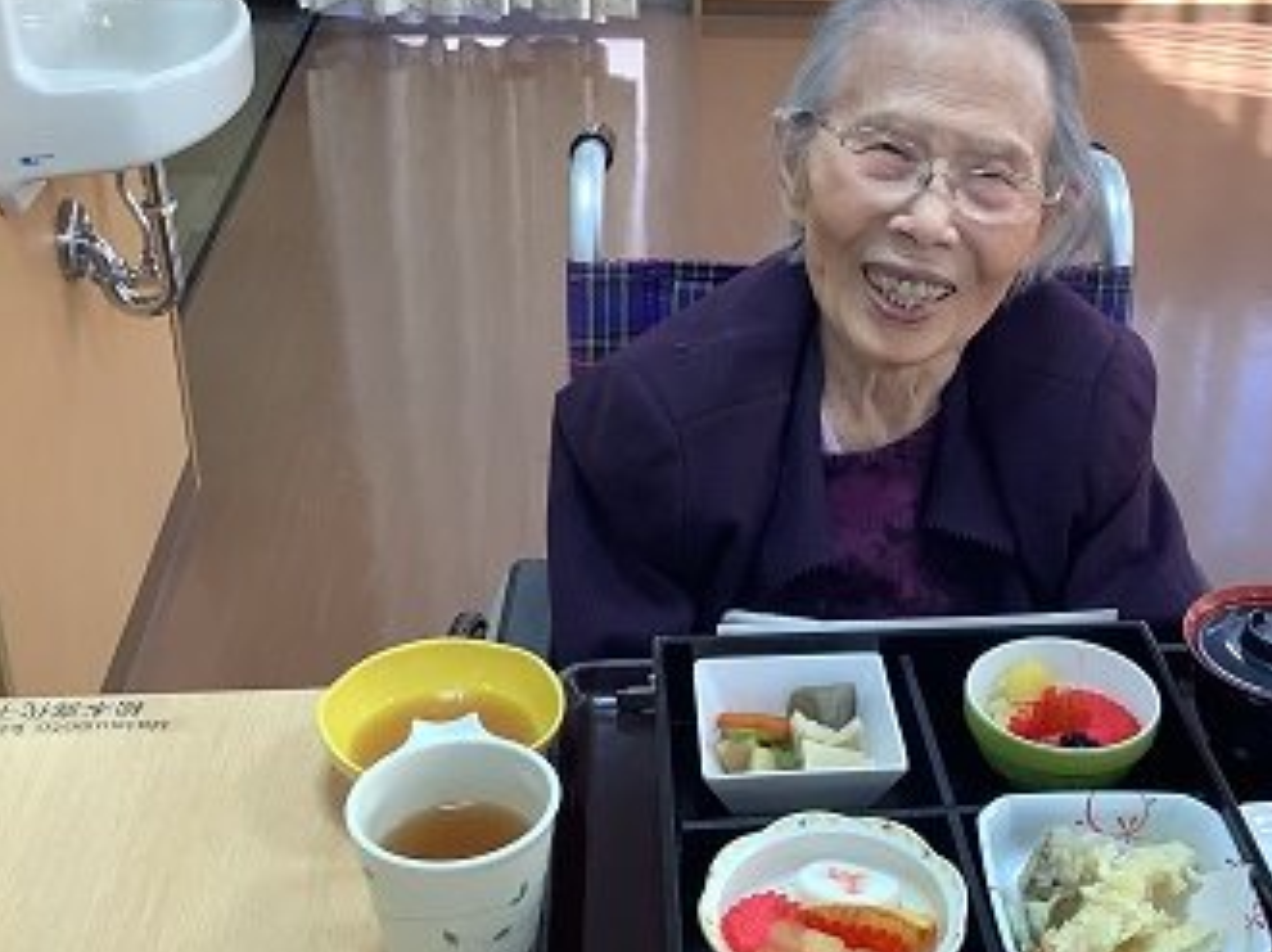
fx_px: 1726
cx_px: 894
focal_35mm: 47
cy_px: 449
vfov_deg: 30.8
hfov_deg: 39.7
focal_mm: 3.3
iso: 80
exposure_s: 1/60
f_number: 2.4
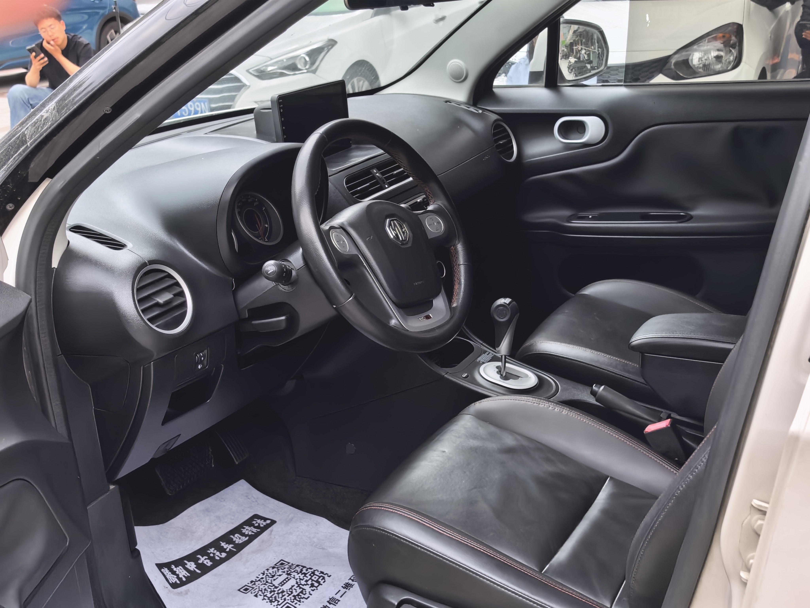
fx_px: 936
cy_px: 304
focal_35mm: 40
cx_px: 405
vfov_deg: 36.0
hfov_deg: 46.8
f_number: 2
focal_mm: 6.98
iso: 100
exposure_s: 1/100
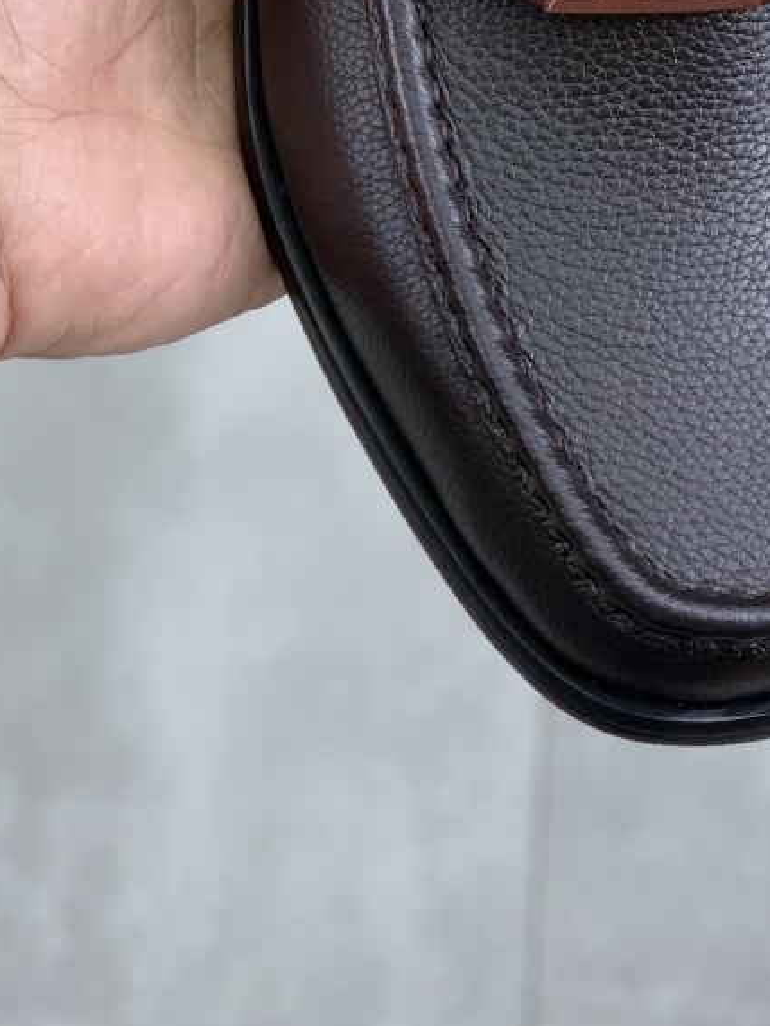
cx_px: 556
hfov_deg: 11.3
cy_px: -95
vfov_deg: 14.7
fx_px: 3885
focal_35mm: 131
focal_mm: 6
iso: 32
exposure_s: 1/122
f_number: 2.4
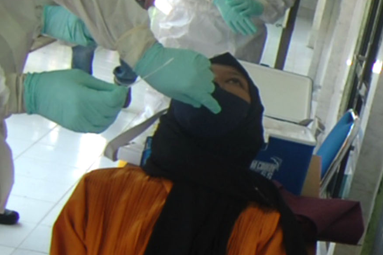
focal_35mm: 82
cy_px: 194
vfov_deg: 16.5
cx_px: 594
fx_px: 872
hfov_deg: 20.7
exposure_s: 1/200
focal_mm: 12
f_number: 4
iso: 200
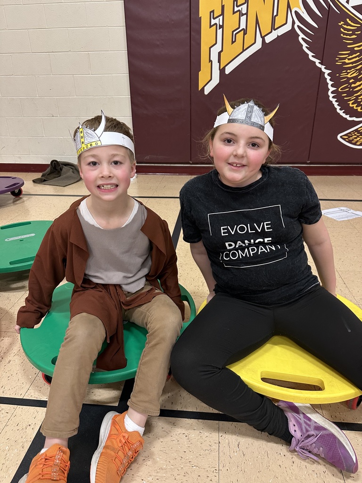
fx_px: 335
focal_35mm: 24
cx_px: 181
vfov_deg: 71.6
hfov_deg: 56.8
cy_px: 242
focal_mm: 6.86
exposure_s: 1/60
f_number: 1.78
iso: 250
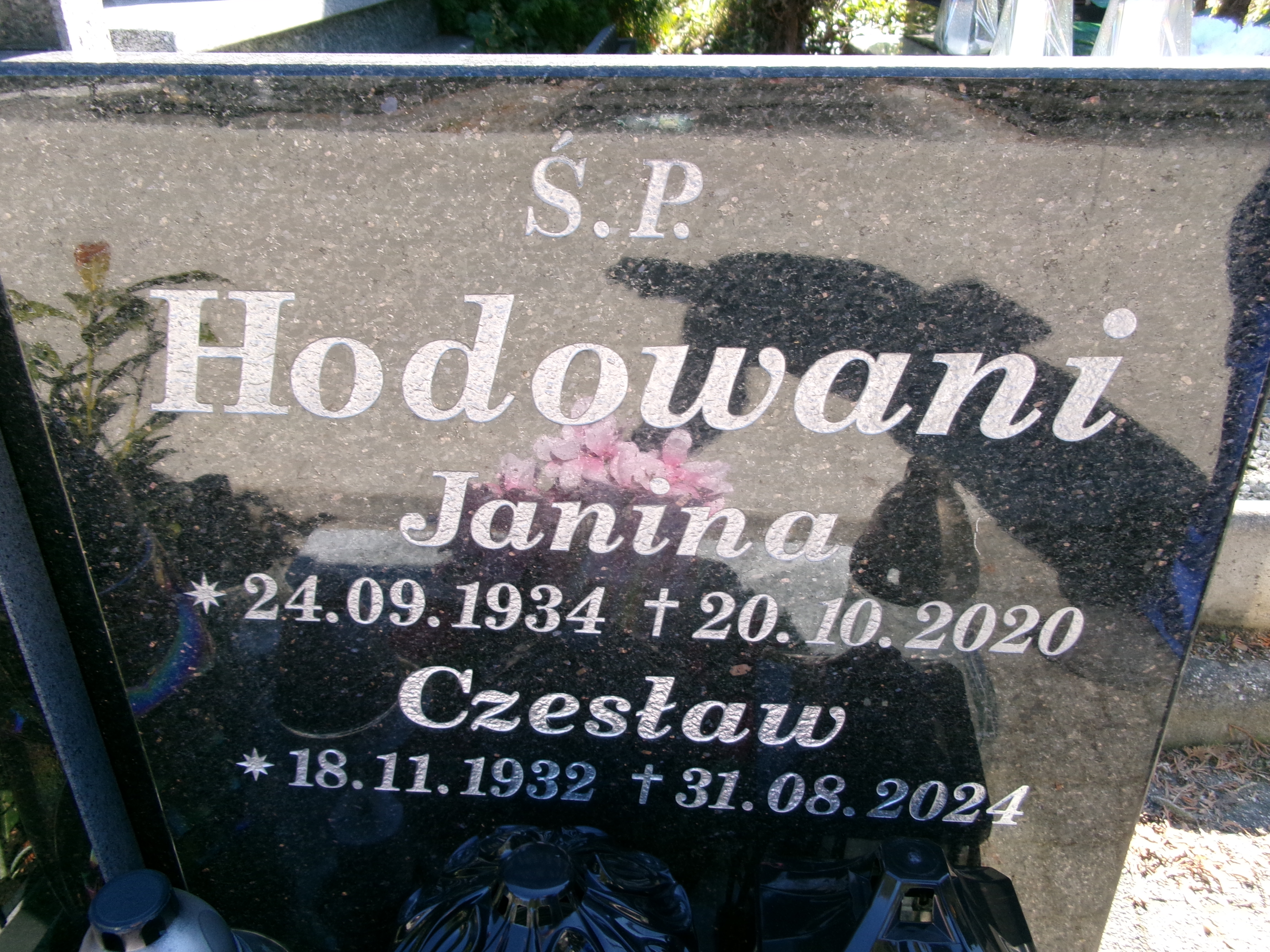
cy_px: 476
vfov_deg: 49.7
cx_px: 635
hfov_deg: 63.4
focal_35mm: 28
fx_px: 1027
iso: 100
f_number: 3.9
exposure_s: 1/100
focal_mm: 5.1
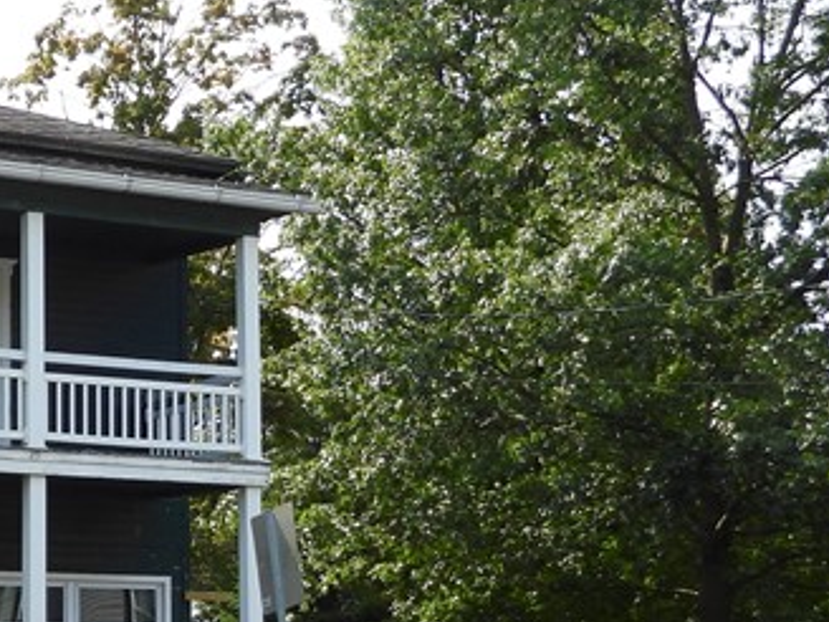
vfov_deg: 19.3
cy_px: 541
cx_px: -104
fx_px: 1796
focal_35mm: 75
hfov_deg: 24.1
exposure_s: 1/800
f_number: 2.8
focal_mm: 4.3
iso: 100
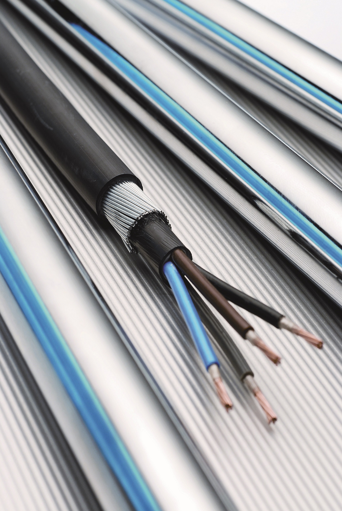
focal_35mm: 90
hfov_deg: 15.2
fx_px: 1278
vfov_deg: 22.6
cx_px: 171
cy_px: 256
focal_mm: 60
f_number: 11
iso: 100
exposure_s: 1/80
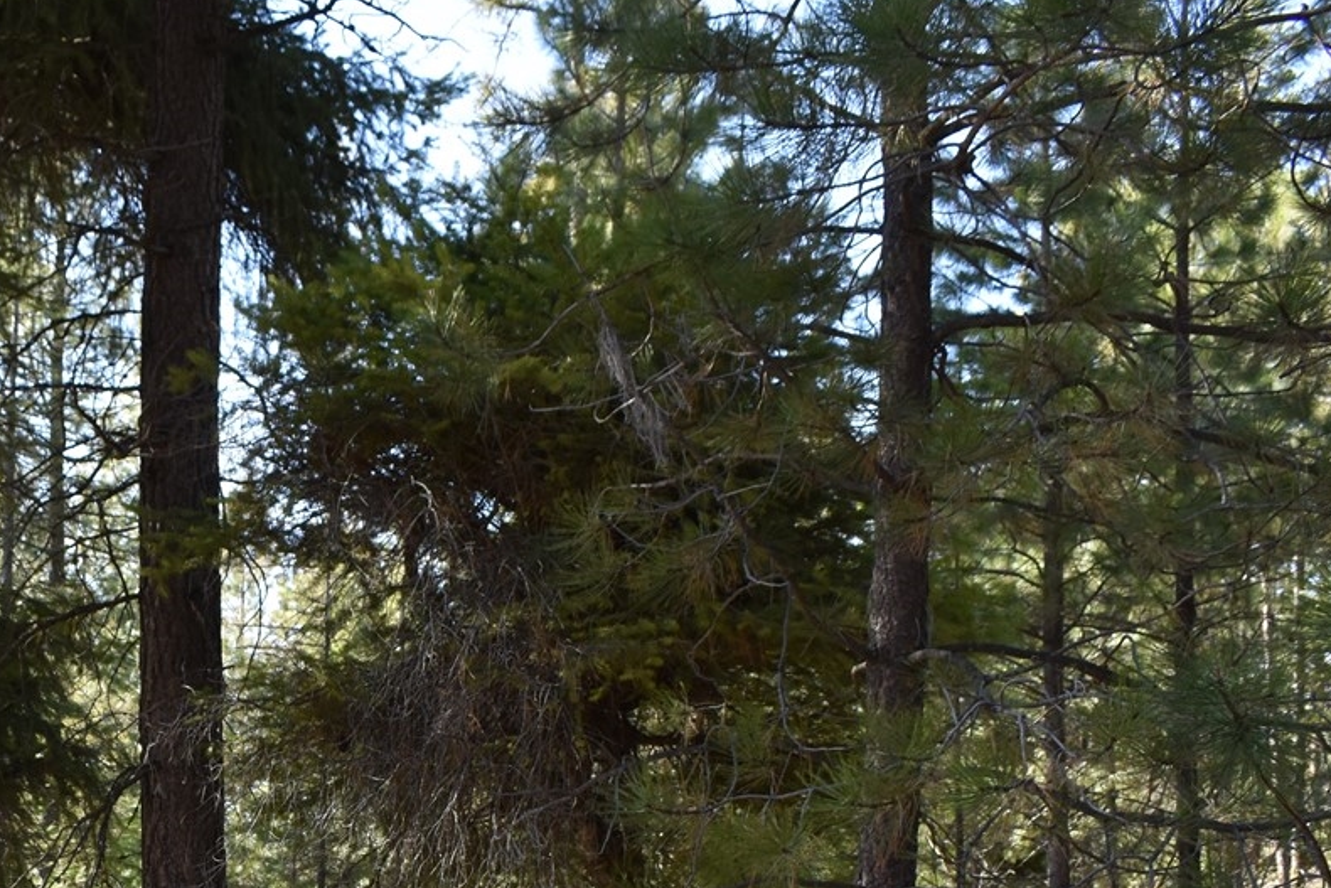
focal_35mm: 58
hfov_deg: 33.3
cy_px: 929
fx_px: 2145
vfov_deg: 22.3
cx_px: 223
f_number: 5.6
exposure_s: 1/250
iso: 400
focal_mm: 18
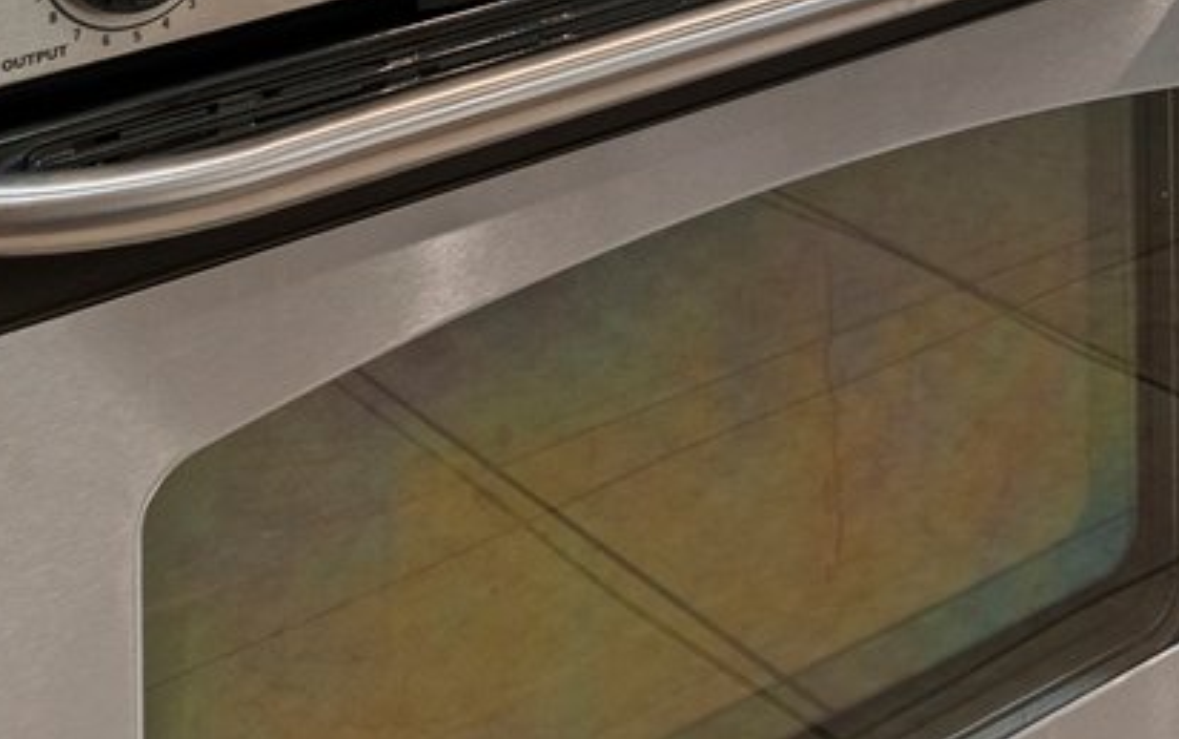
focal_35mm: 81
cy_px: -967
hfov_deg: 22.1
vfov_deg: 12.9
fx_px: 2604
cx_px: 1657
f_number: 8
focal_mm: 16
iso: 400
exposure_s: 1/2.5
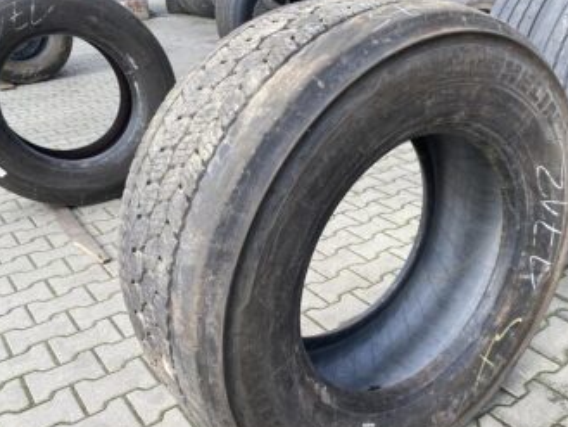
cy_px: 258
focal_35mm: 34
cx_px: 366
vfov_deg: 41.6
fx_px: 558
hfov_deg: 53.2
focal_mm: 4.25
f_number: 1.8
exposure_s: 1/285
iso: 32
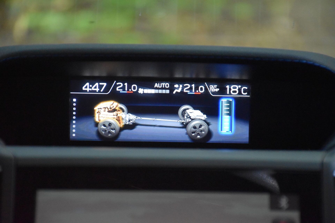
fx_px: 1954
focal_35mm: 210
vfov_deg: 6.5
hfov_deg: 9.8
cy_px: 112
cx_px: 168
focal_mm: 140
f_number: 5.6
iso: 6400
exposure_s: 1/125
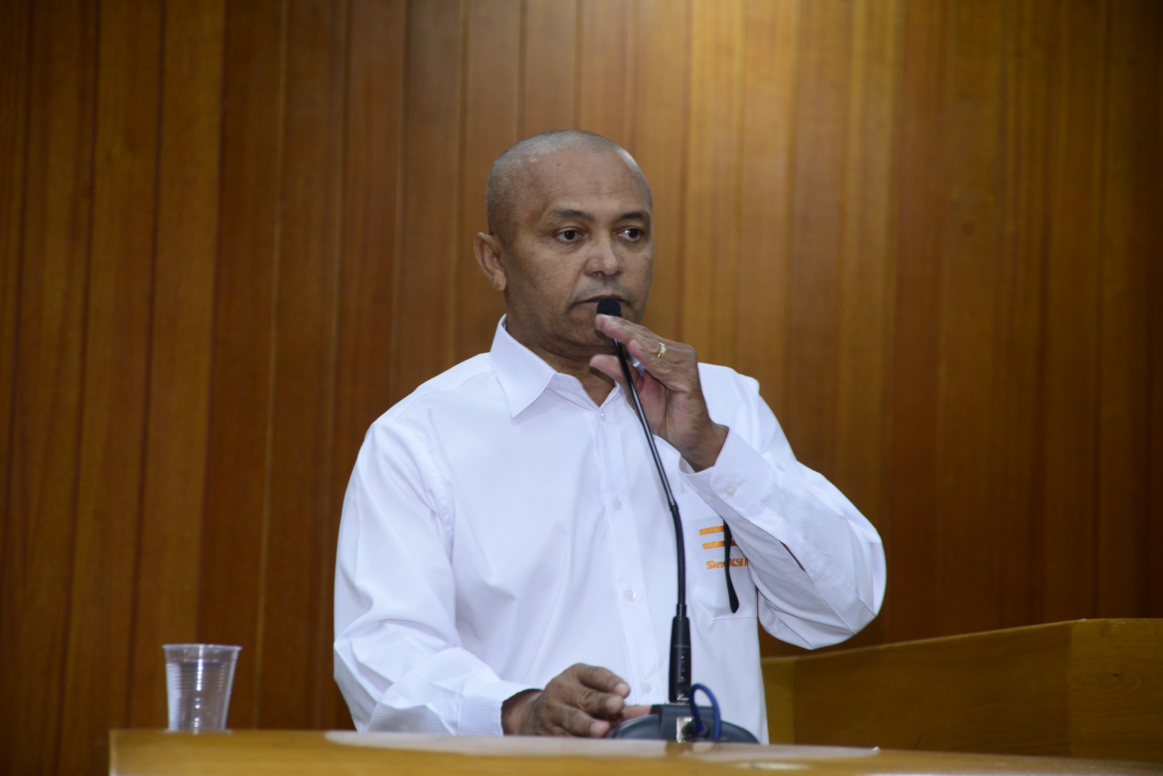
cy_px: 388
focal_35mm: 120
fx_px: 3878
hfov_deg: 17.1
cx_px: 582
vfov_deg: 11.4
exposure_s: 1/60
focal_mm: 120
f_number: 5.6
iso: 2000
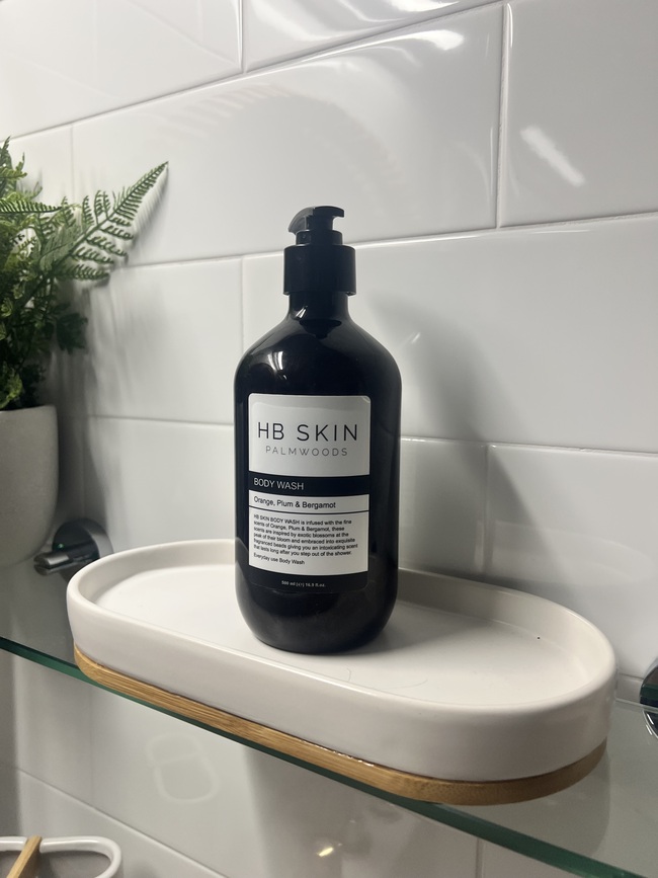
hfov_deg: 53.1
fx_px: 659
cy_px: 439
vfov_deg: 67.3
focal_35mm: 26
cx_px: 329
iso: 100
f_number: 1.5
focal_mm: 5.7
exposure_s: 1/102
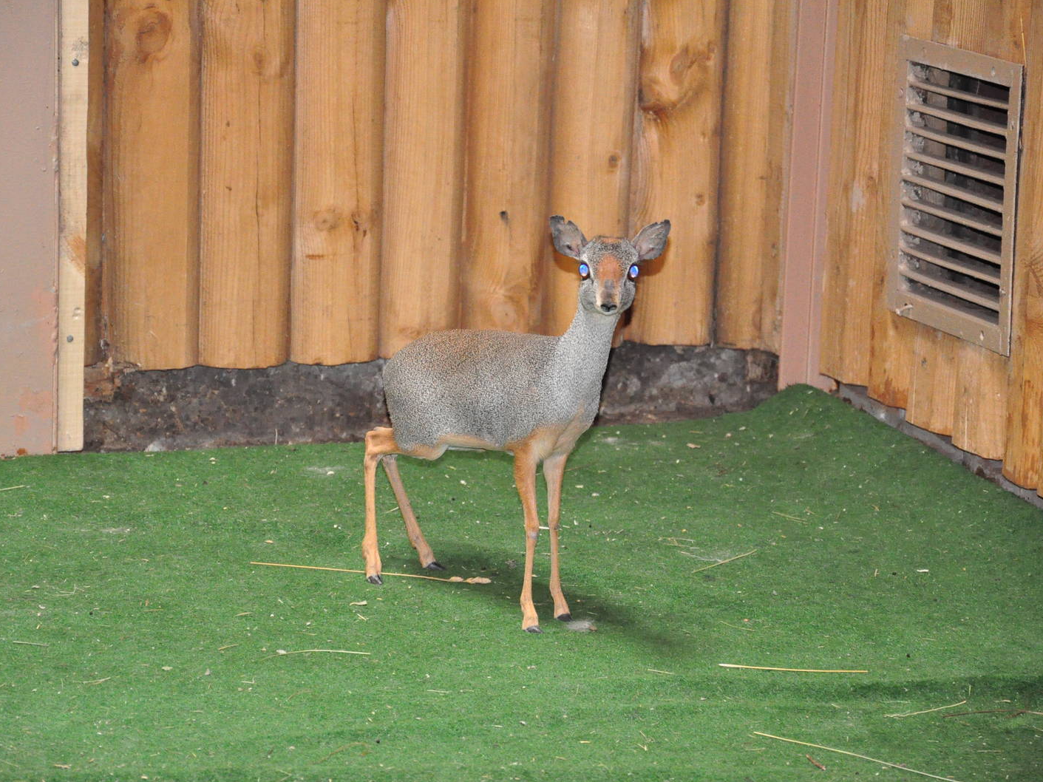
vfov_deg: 8.7
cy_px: 390
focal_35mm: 172
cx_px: 492
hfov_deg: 11.5
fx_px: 5168
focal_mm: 105
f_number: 5.6
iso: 3200
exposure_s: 1/60
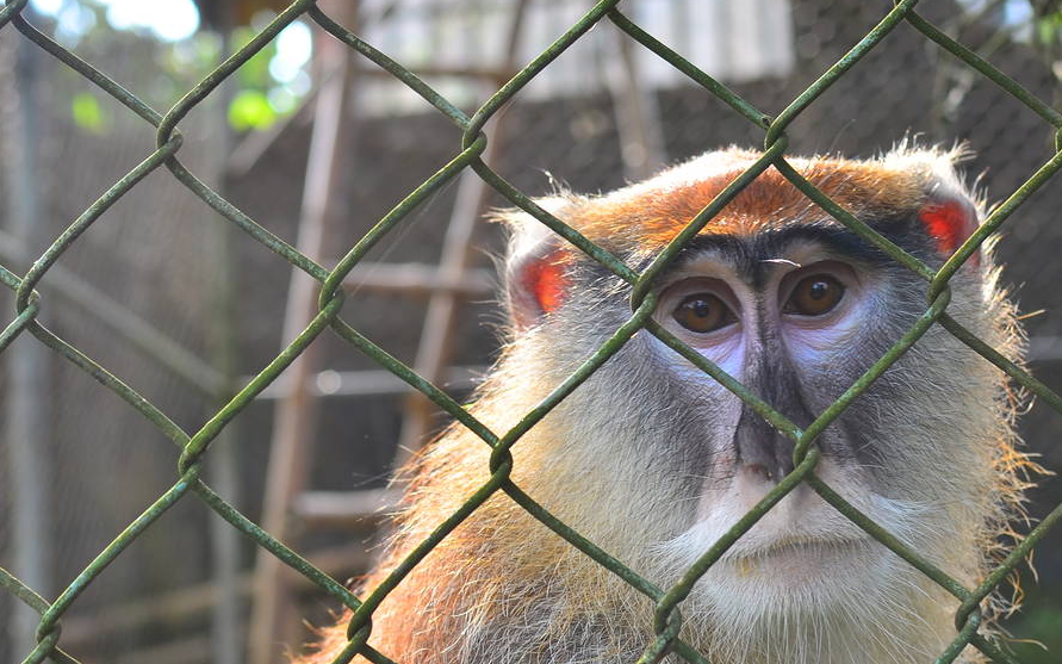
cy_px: 484
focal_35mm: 96
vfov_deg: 13.6
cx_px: 478
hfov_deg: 21.6
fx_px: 2776
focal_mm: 35
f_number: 4.5
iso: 100
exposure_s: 1/80
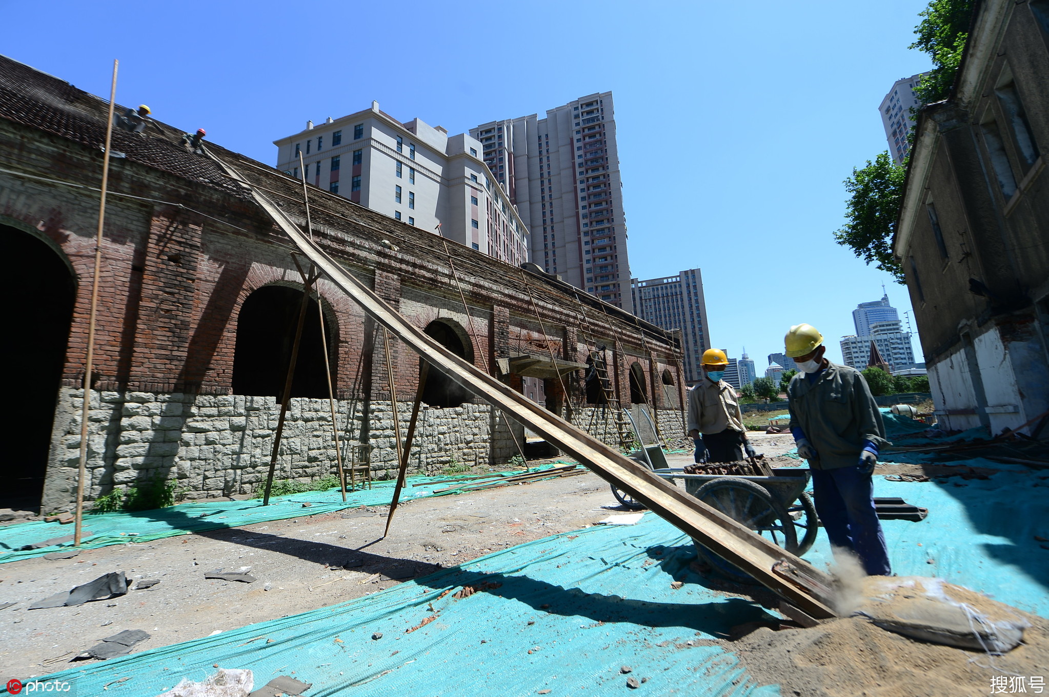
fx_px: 407
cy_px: 348
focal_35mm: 14
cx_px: 524
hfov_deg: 104.3
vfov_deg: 81.1
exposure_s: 1/250
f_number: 5.6
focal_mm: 14
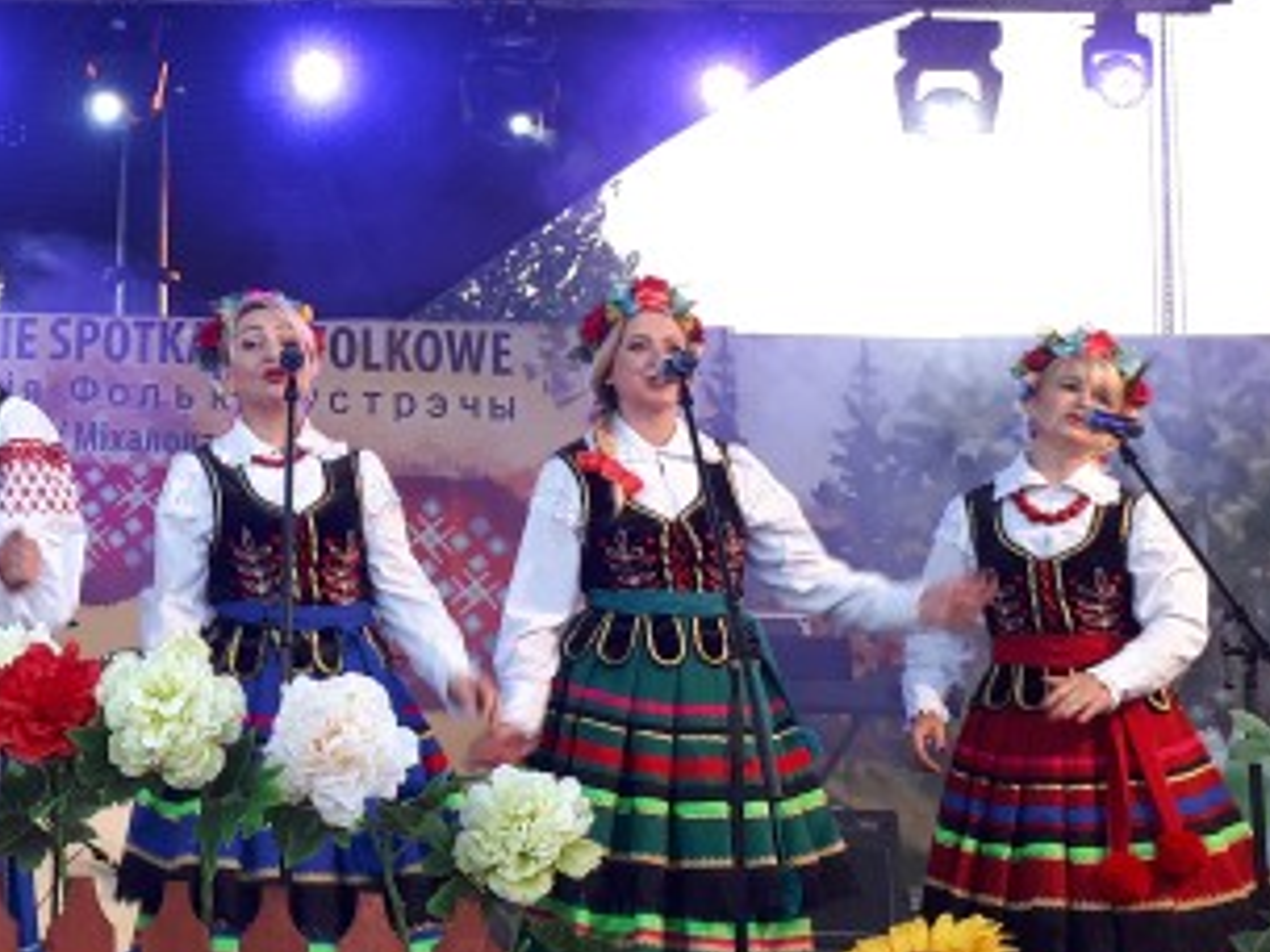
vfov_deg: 20.2
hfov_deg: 26.0
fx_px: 2605
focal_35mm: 71
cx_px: -8
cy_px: 63
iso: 40
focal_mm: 3.6
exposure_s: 1/33
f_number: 1.9
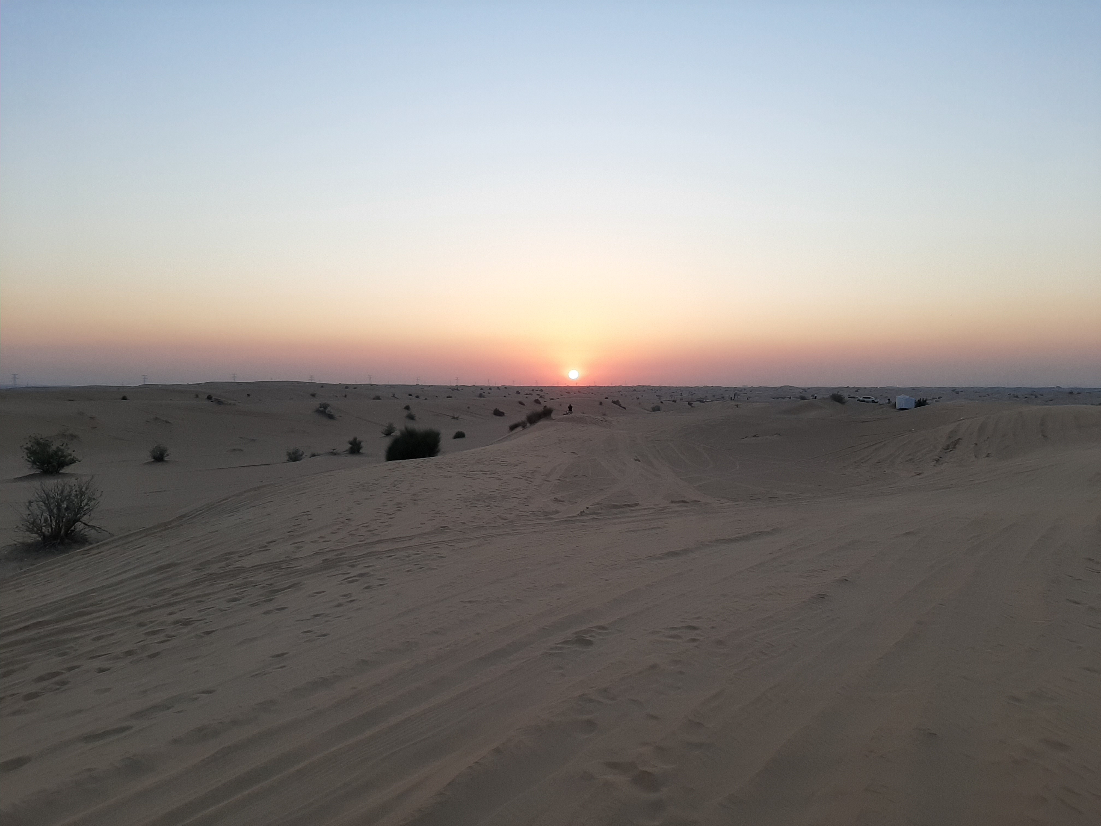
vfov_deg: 53.1
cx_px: 550
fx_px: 827
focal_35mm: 26
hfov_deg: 67.3
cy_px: 413
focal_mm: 3.93
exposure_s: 1/598
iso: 40
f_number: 1.7
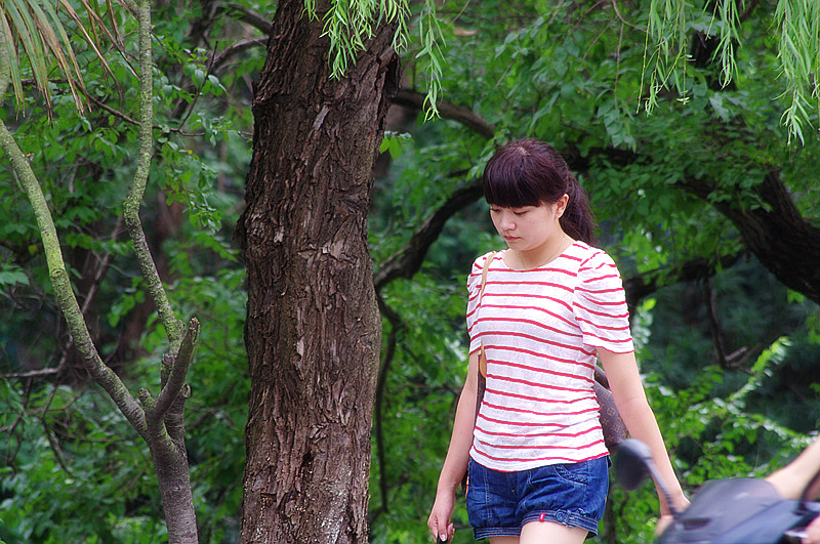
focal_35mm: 390
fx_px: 8871
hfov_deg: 5.3
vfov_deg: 3.5
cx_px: 410
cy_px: 272
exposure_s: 1/400
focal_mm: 260
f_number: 8
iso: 800
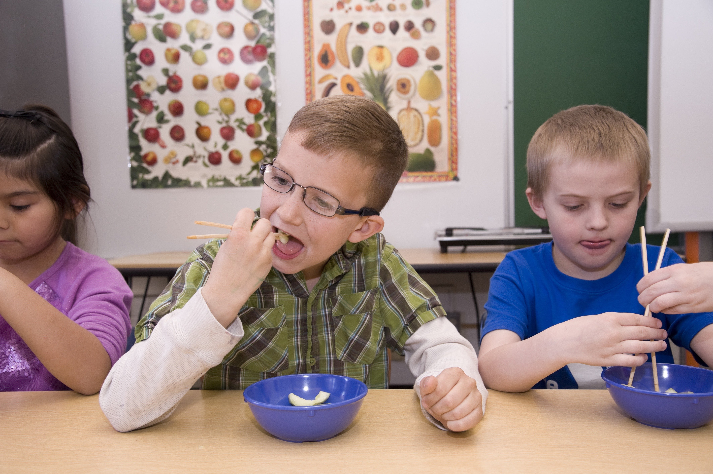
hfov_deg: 50.7
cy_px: 237
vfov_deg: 35.0
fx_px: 752
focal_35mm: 38
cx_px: 356
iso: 800
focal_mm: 38
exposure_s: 1/60
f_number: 6.3
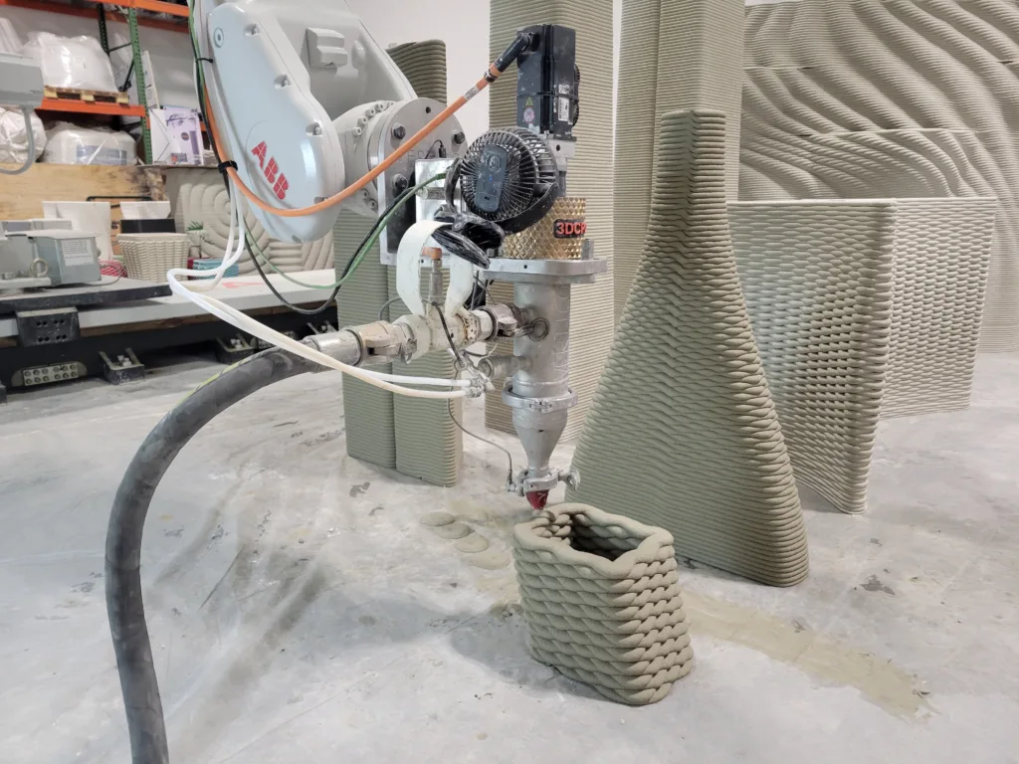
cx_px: 510
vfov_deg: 53.1
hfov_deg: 67.3
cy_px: 382
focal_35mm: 26
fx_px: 765
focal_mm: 5.4
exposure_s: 1/60
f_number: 1.8
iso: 200
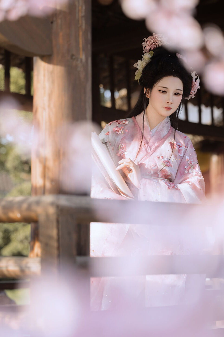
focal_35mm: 103
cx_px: 111
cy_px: 158
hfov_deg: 13.3
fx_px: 962
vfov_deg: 19.8
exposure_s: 1/320
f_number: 2.8
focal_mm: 95
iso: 100
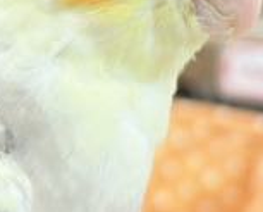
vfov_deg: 7.3
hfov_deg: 9.0
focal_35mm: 212
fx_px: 1653
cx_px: -65
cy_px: 0
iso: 64
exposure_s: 1/50
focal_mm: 5.96
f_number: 1.6
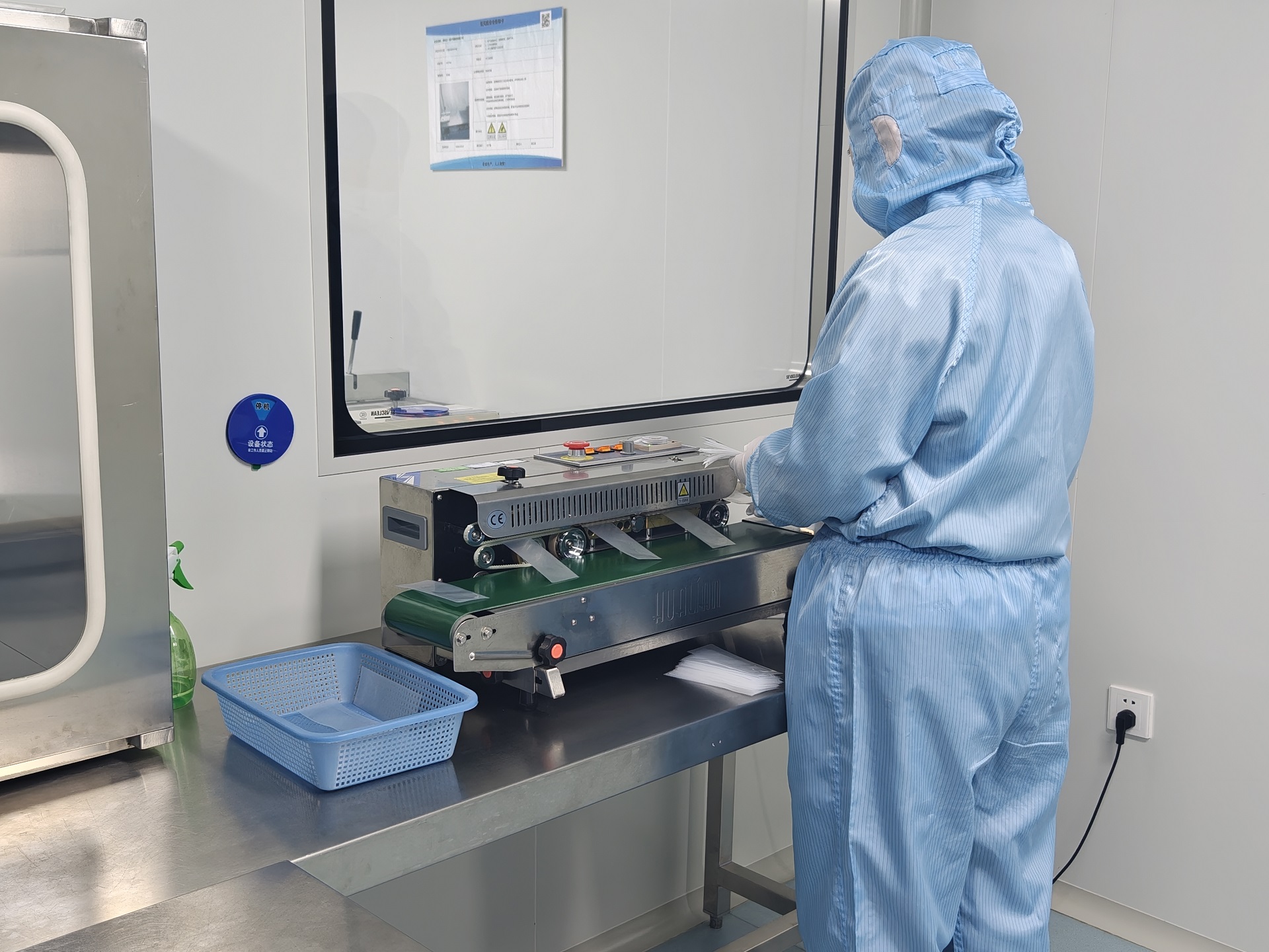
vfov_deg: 38.7
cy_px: 476
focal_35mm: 37
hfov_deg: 50.1
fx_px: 1356
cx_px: 634
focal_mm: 8.67
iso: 640
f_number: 1.8
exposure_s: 1/100
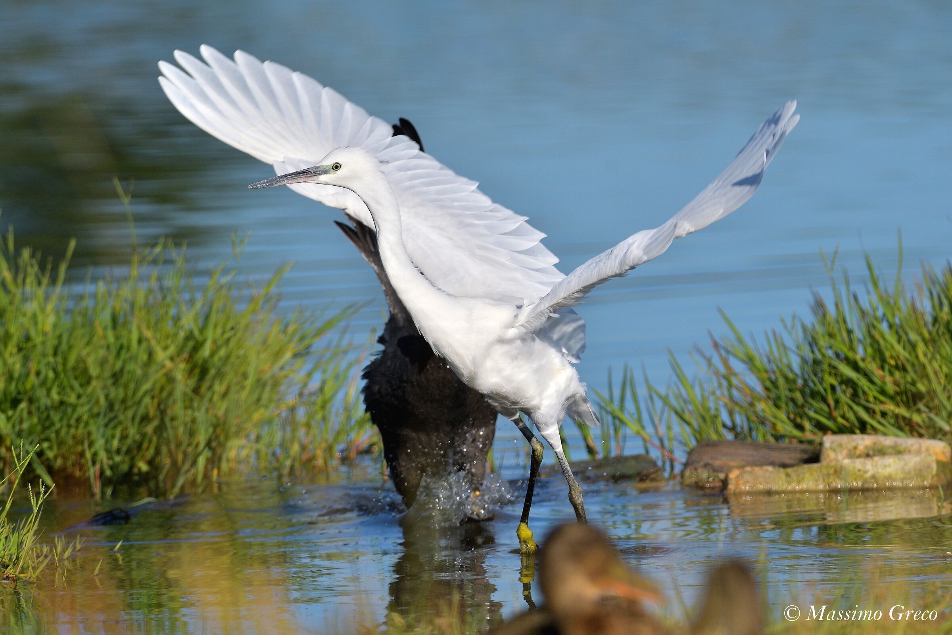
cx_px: 476
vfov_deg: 1.8
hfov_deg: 2.7
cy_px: 318
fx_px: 19832
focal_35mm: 750
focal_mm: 500
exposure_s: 1/2500
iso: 160
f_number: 4.8
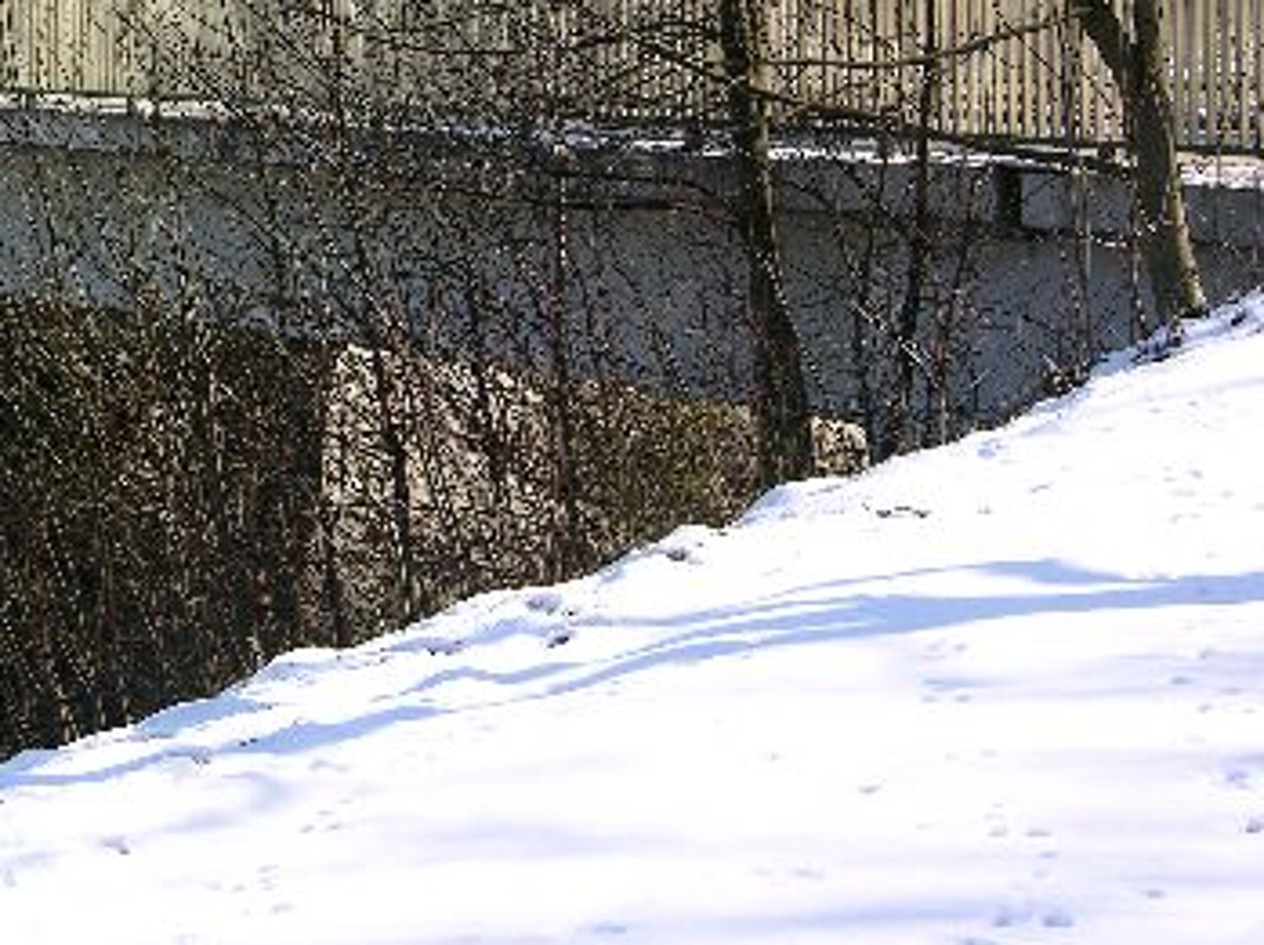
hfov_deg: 14.3
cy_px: 152
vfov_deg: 10.7
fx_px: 5034
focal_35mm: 138
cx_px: 357
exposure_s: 1/175
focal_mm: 21
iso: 50
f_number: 4.9
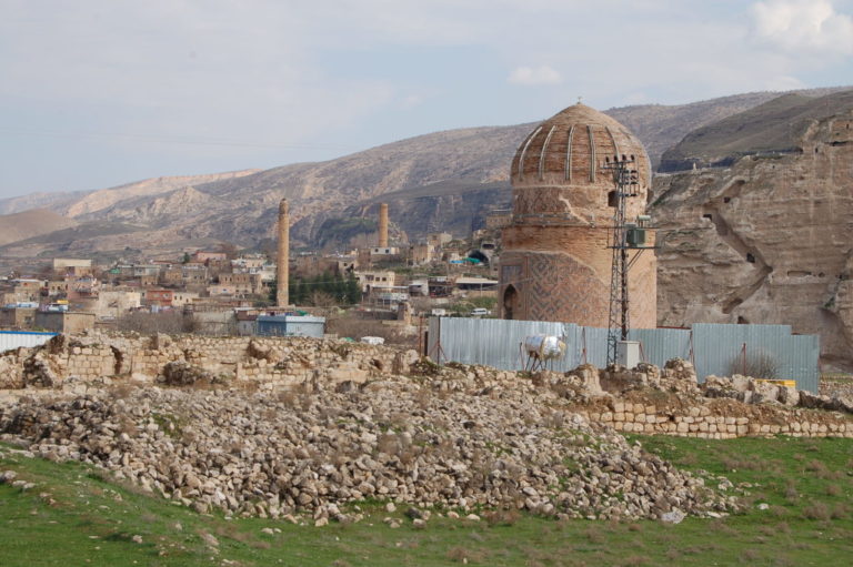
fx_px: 1953
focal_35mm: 82
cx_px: 426
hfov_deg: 24.6
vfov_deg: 16.5
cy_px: 284
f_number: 10
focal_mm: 55
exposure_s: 1/250
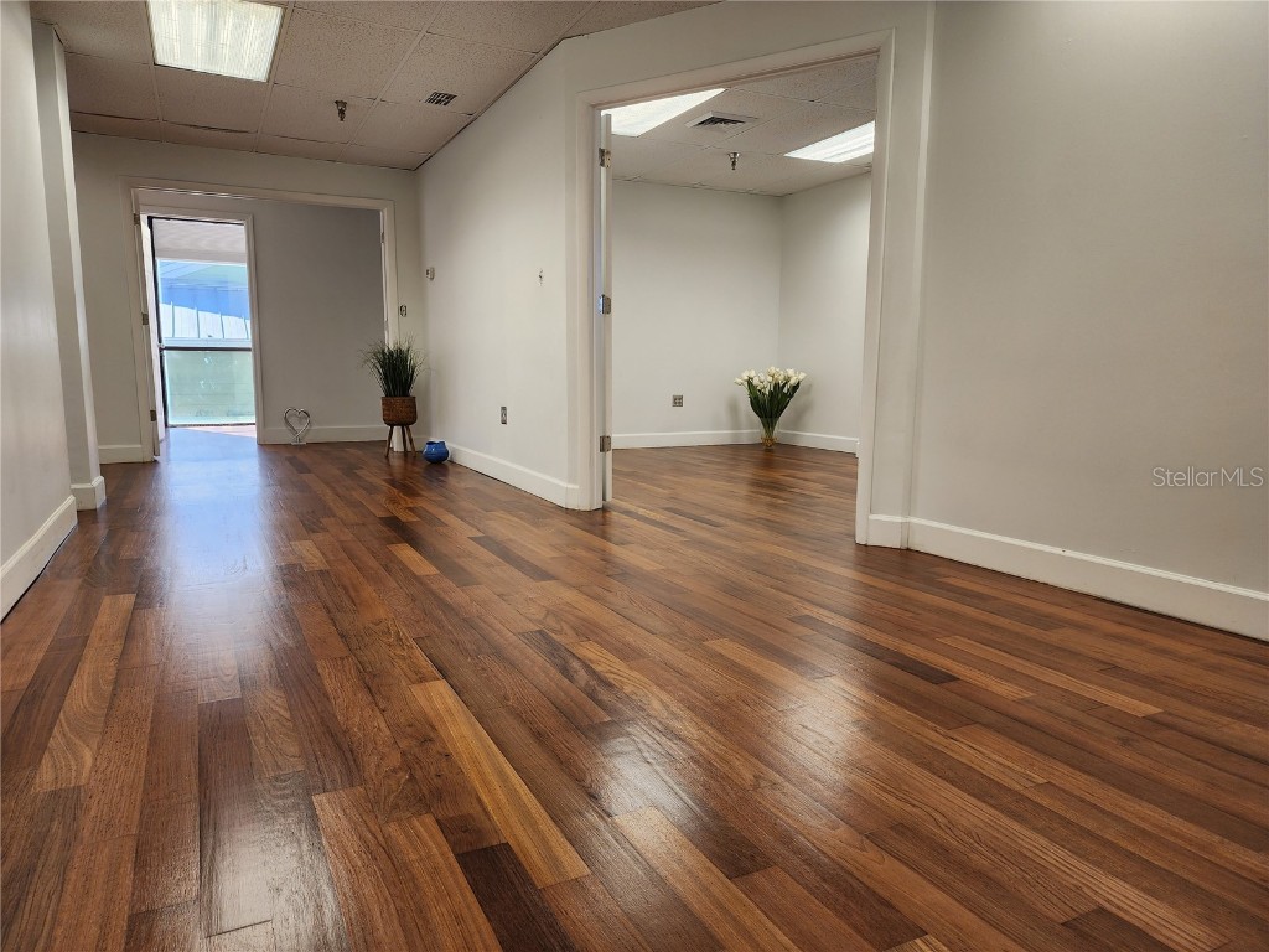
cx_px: 634
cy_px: 476
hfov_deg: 73.9
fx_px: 843
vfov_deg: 58.9
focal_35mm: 23
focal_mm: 6.4
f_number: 1.8
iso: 80
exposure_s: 1/120
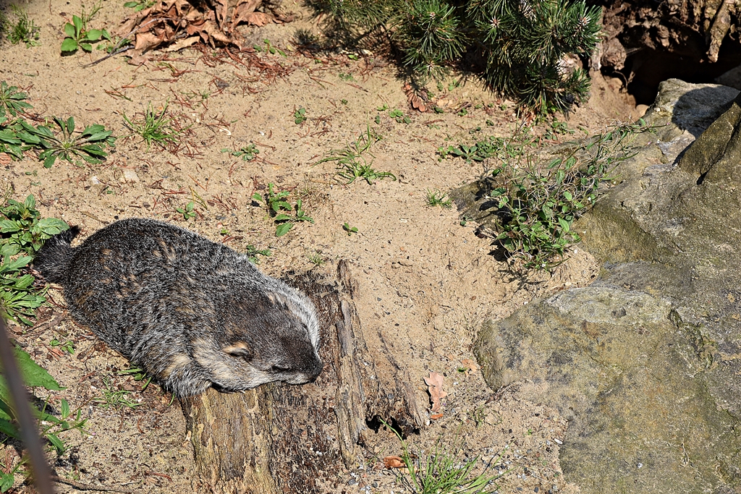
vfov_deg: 13.0
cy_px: 247
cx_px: 370
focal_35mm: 105
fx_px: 2161
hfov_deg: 19.5
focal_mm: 70
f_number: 9
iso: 200
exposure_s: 1/320
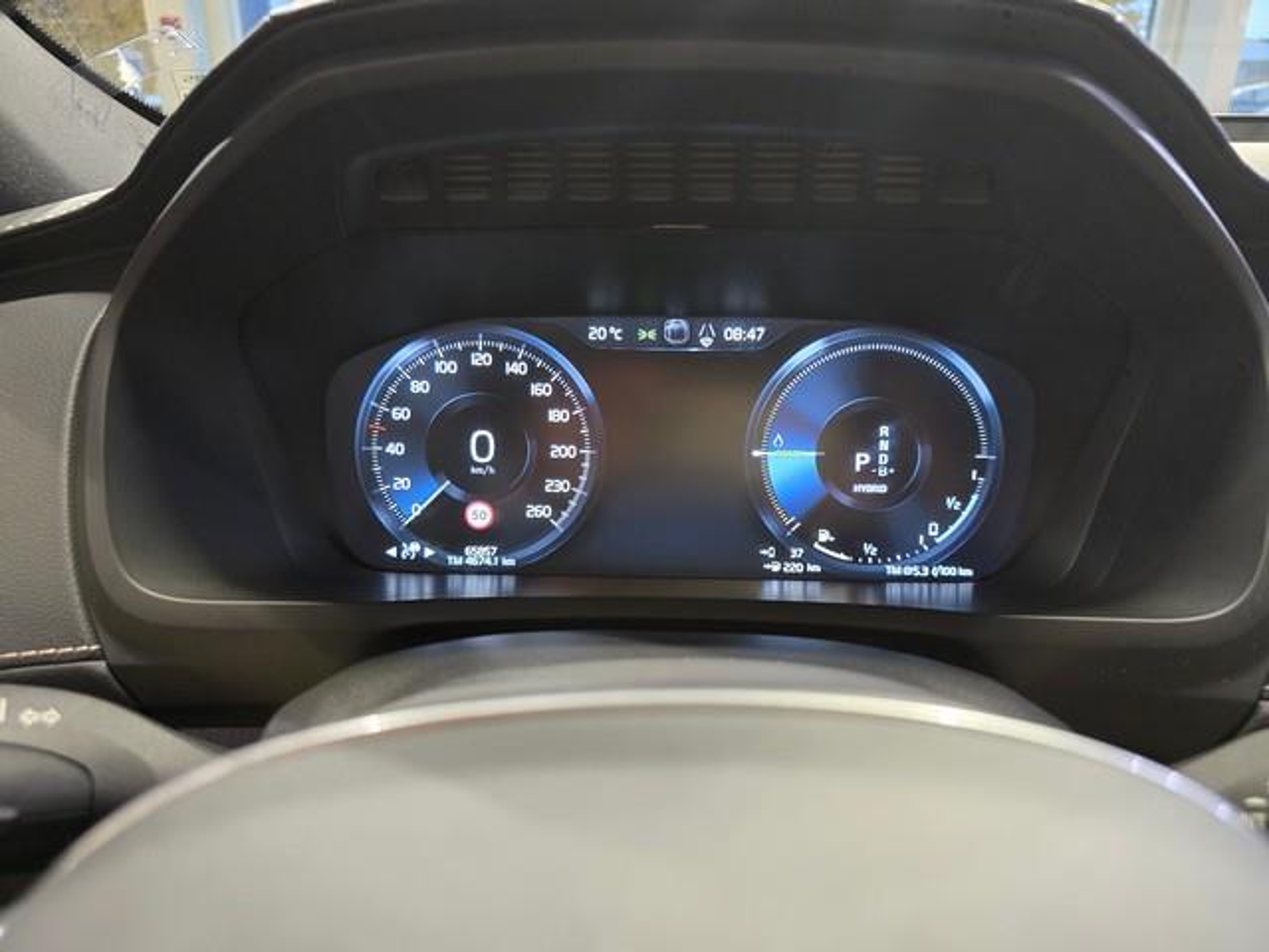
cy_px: 476
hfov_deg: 73.9
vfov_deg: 58.9
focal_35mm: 23
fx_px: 843
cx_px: 634
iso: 500
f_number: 1.7
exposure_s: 1/100
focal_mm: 6.3
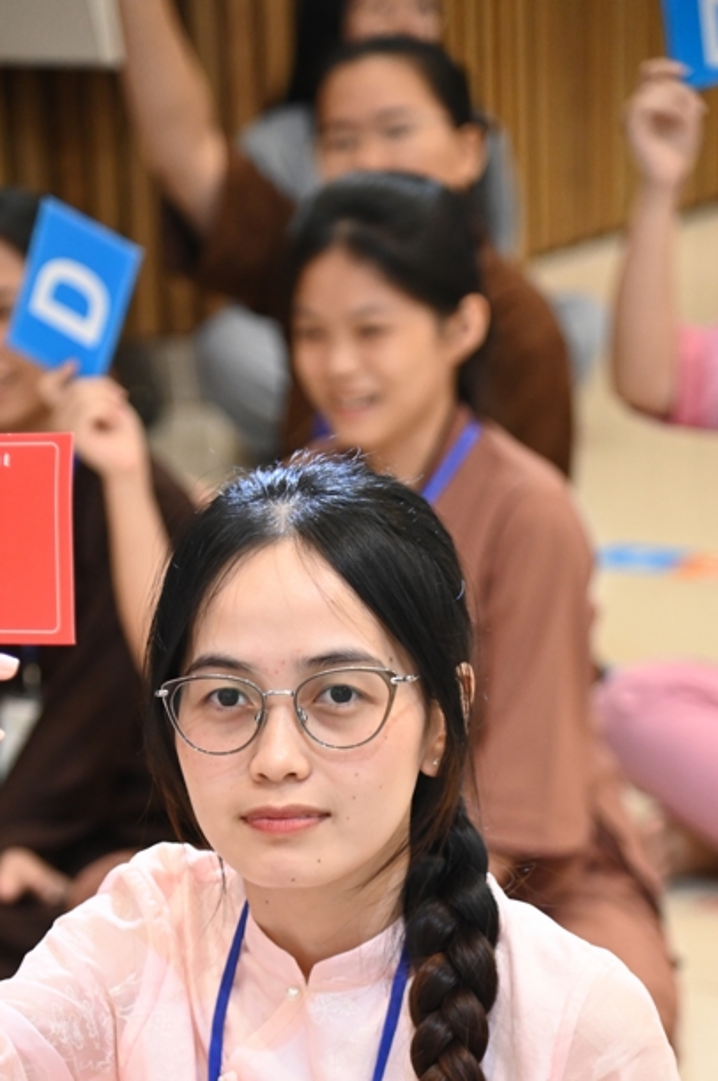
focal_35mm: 152
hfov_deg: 9.0
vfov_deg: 13.5
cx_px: 288
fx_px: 4557
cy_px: 859
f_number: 4
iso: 3200
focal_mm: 95
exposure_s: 1/100
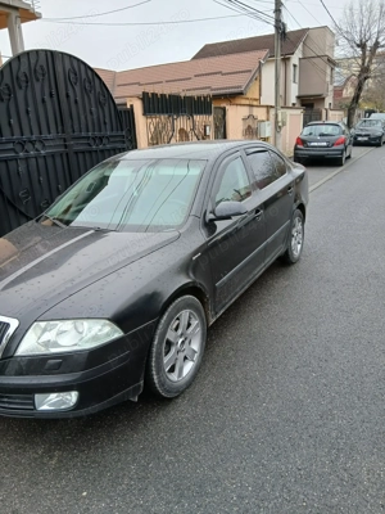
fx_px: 386
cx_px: 192
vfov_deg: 67.3
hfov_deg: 53.1
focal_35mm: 26
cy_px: 257
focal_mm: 3.98
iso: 25
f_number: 1.8
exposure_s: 1/50
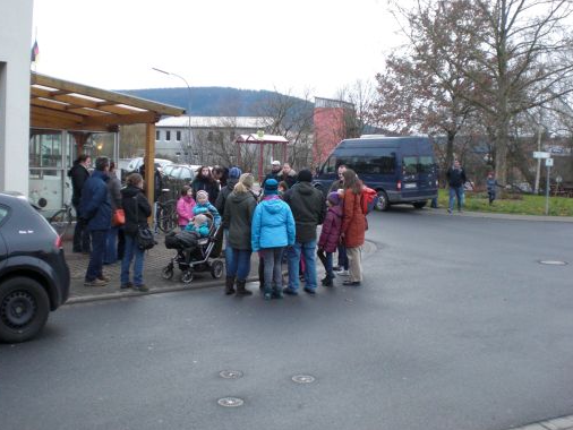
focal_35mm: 40
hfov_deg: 46.8
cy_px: 207
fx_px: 662
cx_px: 286
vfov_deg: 36.0
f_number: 3.1
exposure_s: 1/100
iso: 200
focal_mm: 6.3
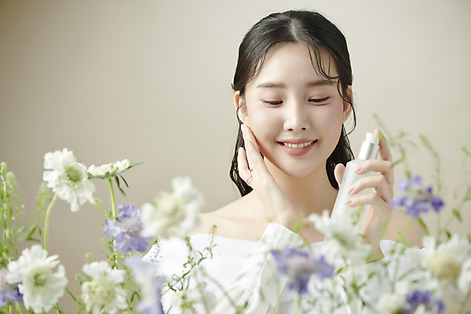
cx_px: 236
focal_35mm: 105
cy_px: 157
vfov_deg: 13.0
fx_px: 1374
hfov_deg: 19.5
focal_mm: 105
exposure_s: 1/125
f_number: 7.1
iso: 64
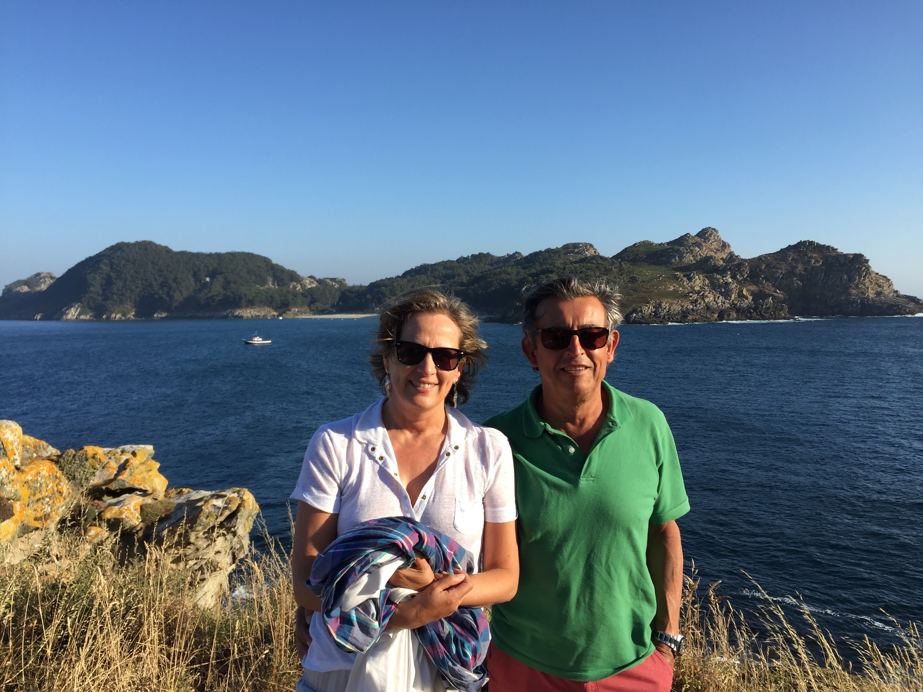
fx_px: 773
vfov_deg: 48.2
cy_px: 346
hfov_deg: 61.7
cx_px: 462
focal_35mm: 29
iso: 32
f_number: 2.2
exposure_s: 1/1199
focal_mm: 4.15
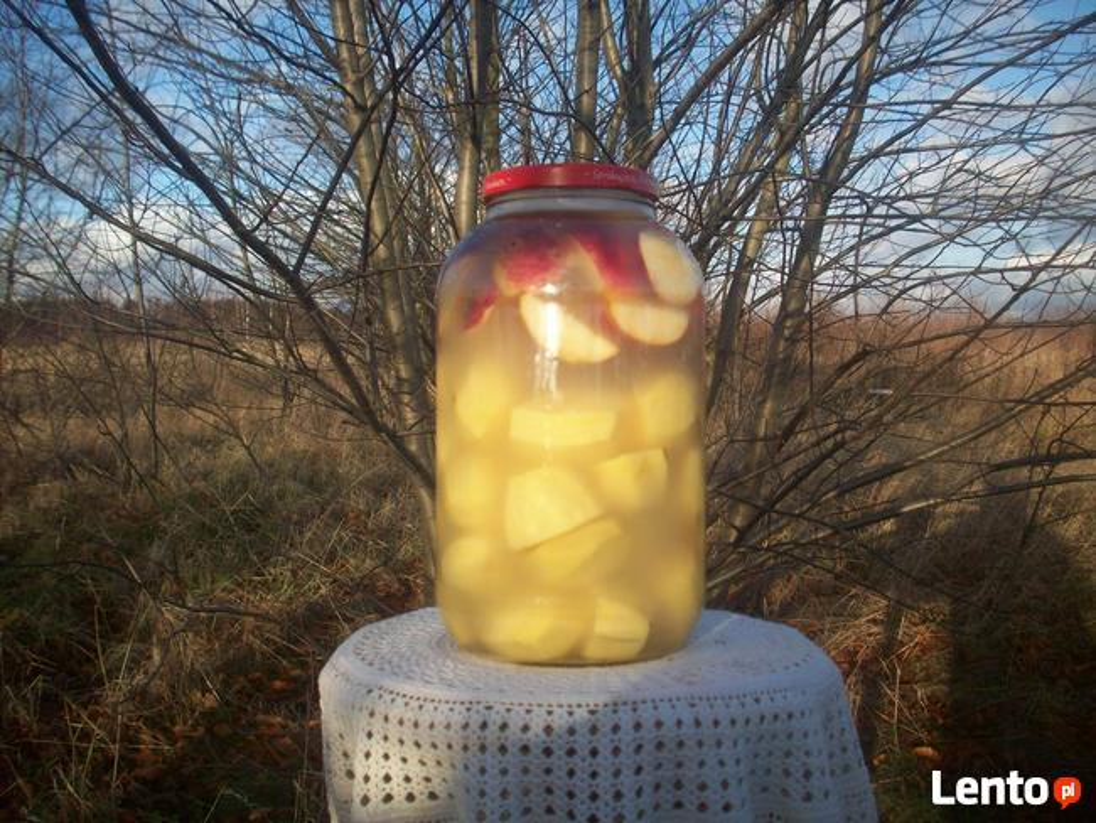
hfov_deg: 50.1
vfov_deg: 38.7
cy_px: 412
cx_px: 548
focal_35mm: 37
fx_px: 1172
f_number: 2.8
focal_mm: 6.2
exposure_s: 1/625
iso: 80
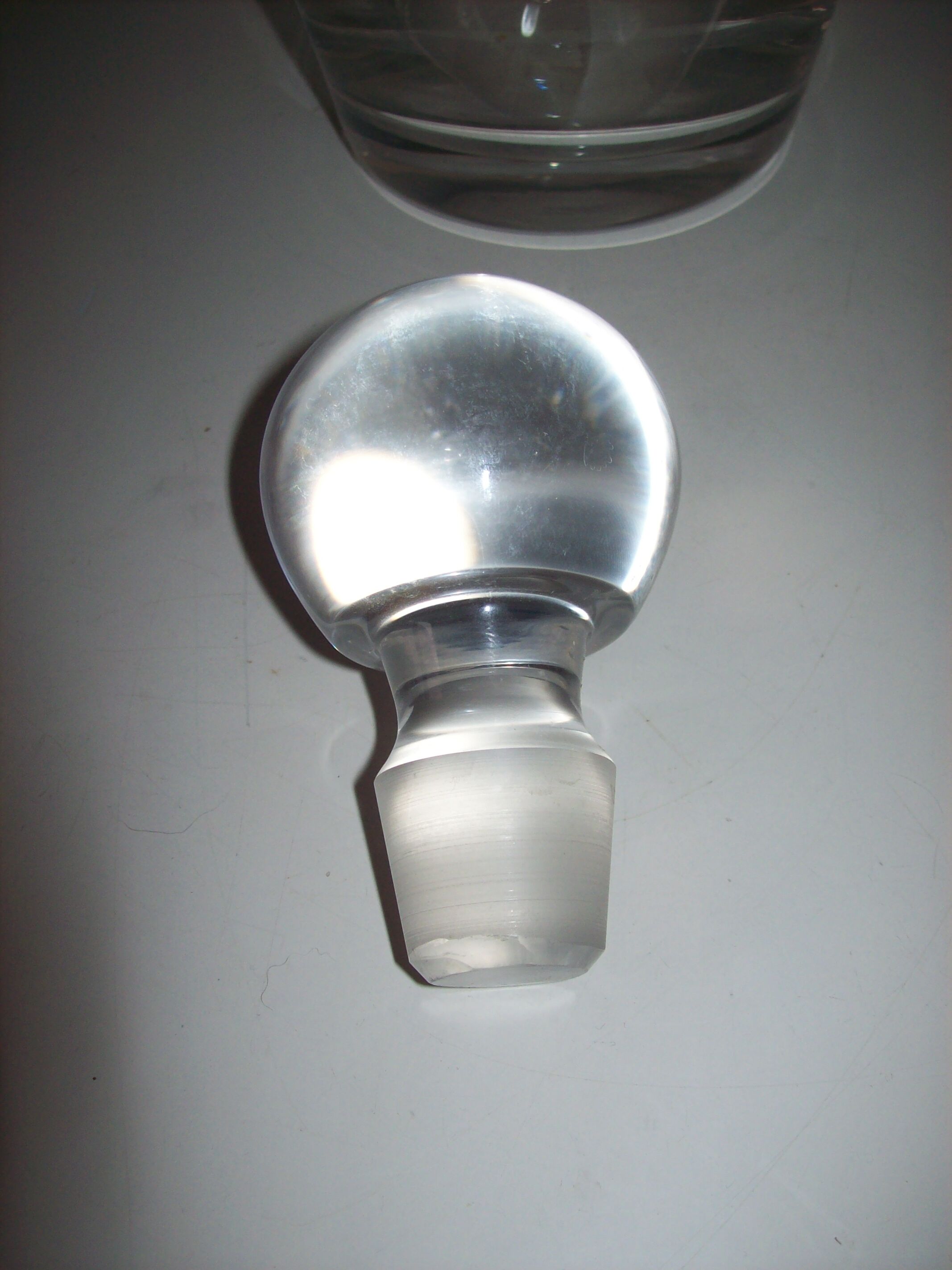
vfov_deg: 51.4
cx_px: 476
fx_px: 1321
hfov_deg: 39.6
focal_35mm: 36
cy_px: 635
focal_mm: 6
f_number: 2.7
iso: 80
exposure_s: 1/64
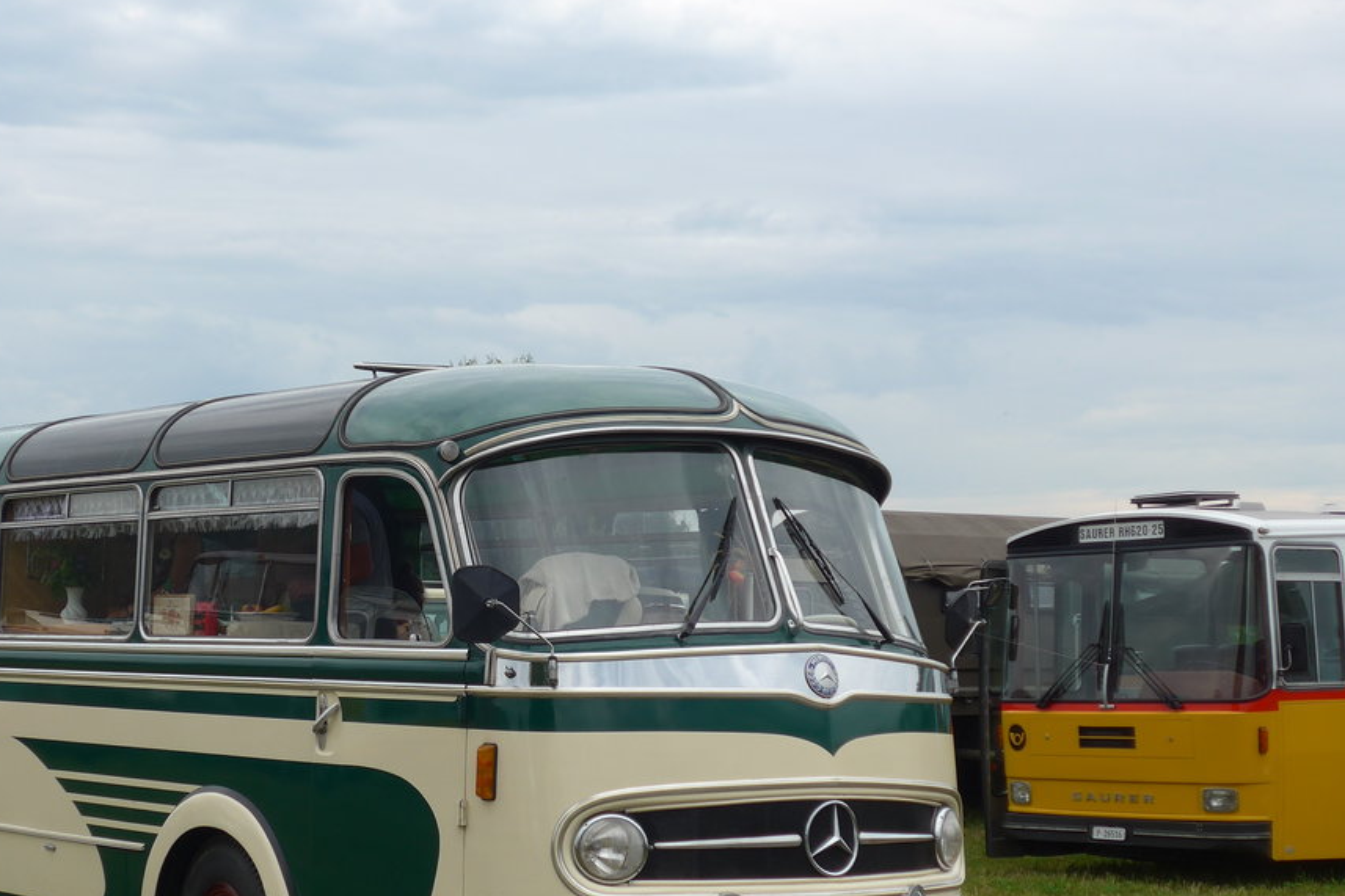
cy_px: 551
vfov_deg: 20.3
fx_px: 2503
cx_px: 466
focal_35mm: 67
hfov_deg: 29.9
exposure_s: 1/640
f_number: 3
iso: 80
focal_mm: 9.5
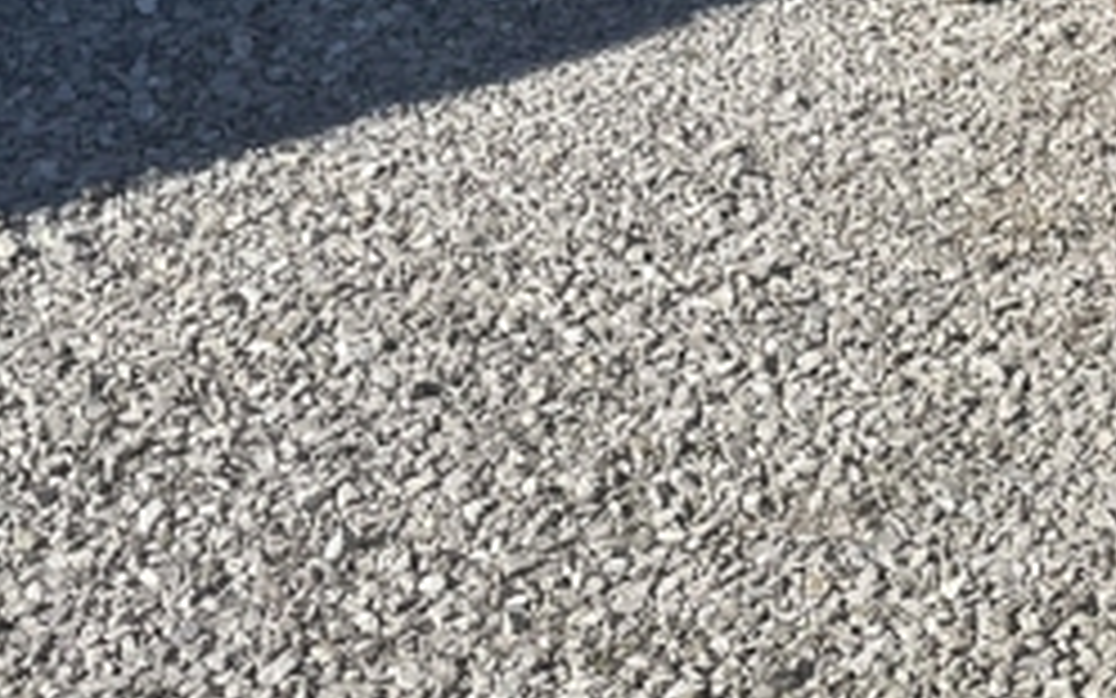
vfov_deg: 13.9
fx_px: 2707
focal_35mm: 89
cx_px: 1656
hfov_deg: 20.2
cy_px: -302
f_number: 1.6
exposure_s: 1/3610
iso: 32
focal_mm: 4.2
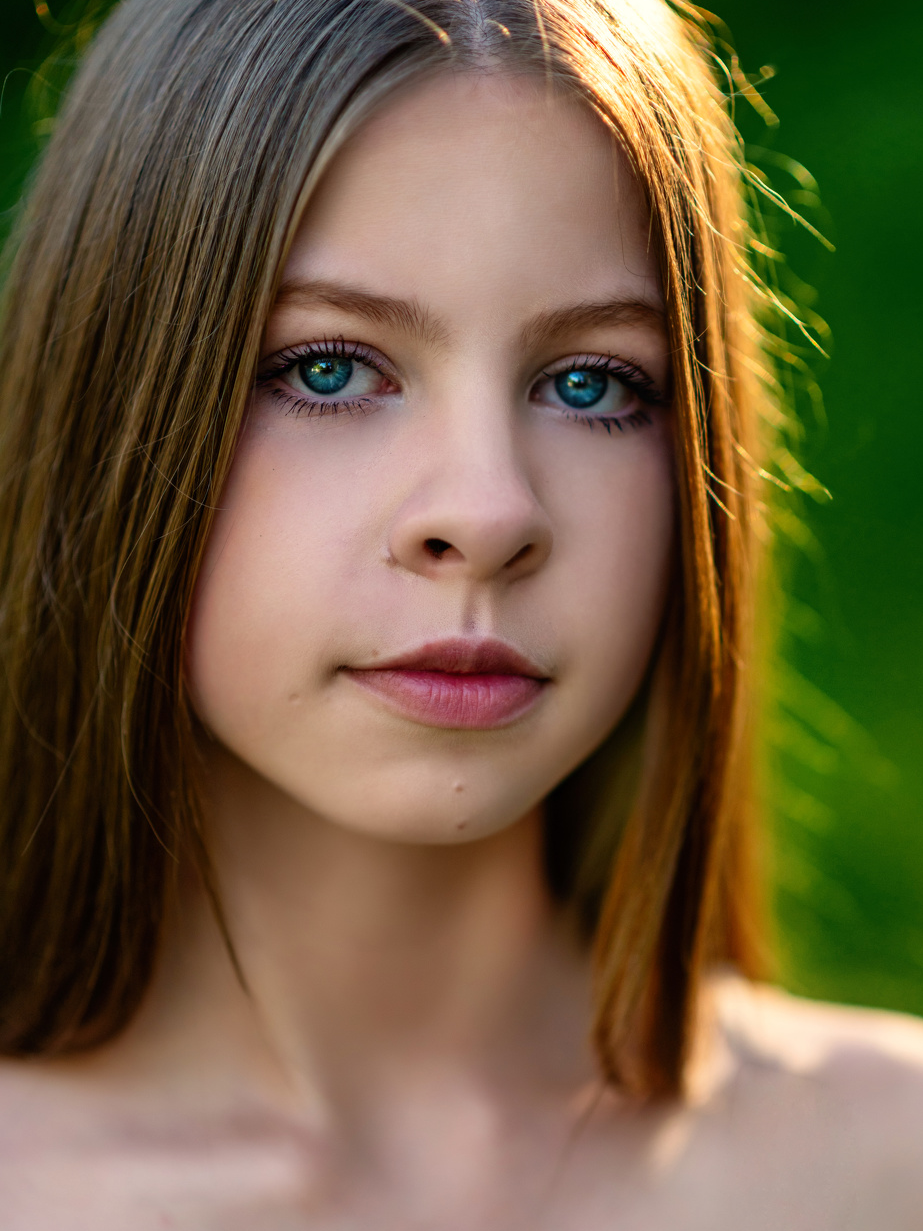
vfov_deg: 21.1
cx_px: 460
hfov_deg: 15.9
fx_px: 3307
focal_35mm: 93
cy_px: 621
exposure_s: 1/2000
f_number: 2
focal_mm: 85
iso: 500
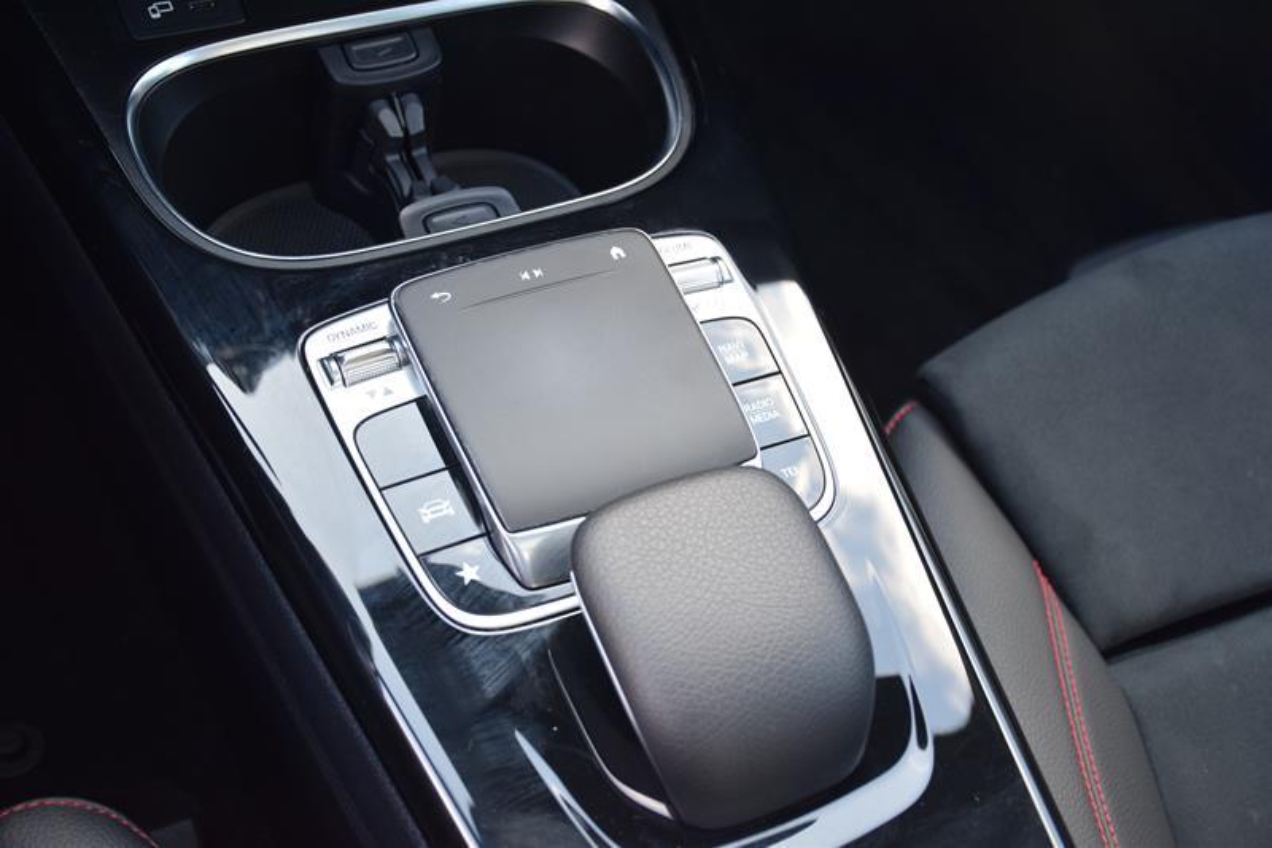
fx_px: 1802
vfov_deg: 26.5
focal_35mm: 51
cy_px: 424
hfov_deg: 38.9
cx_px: 636
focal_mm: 34
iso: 560
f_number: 4.2
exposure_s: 1/60
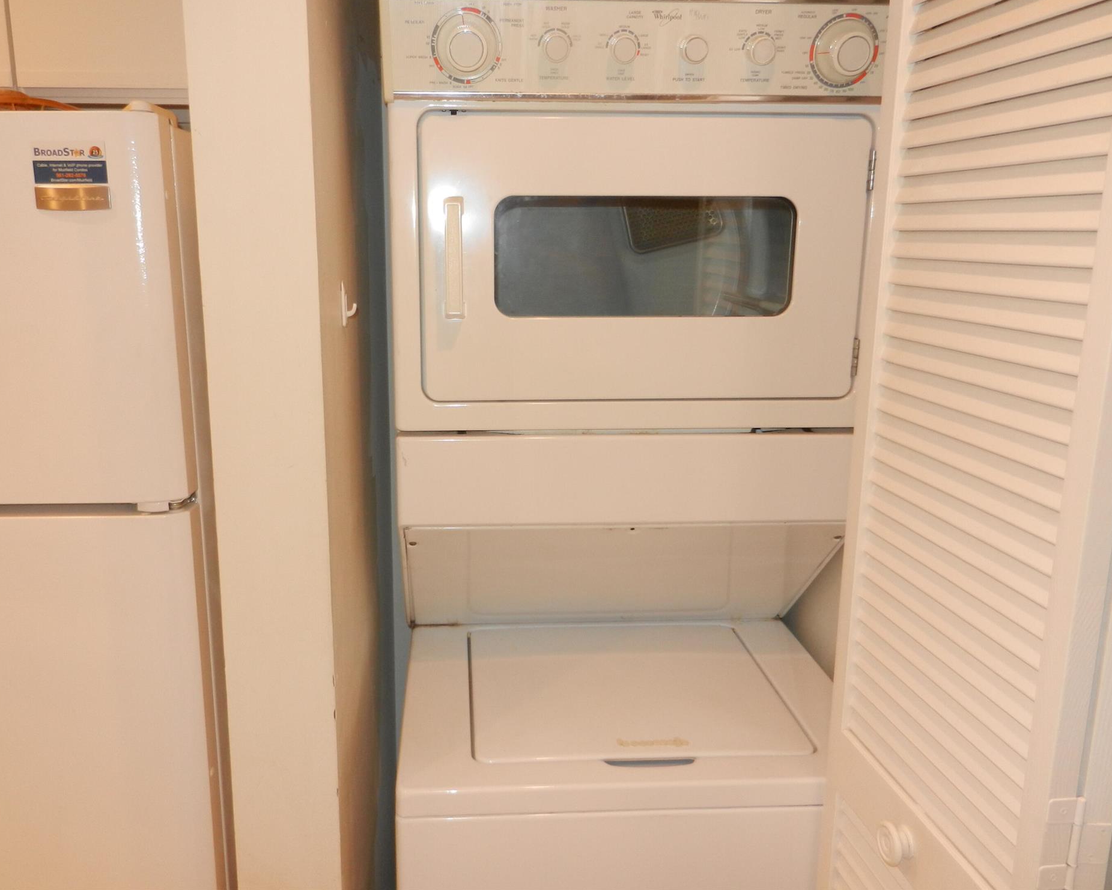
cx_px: 510
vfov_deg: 53.2
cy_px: 430
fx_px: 889
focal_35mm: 27
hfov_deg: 64.0
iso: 200
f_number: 3.5
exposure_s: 1/30
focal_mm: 4.5
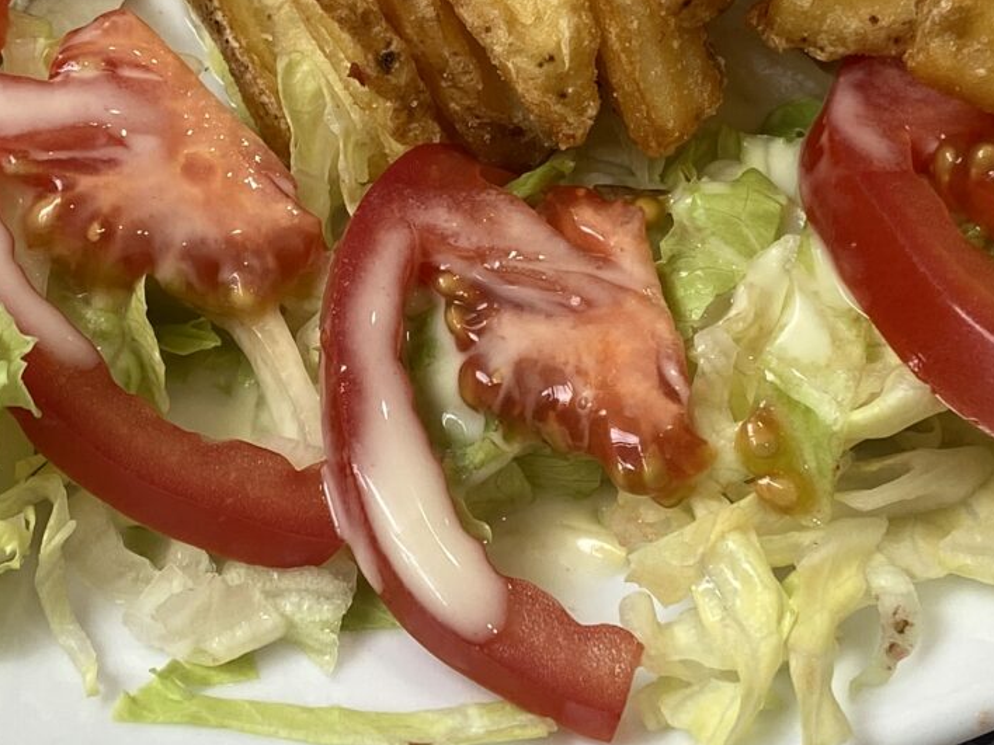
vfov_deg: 15.6
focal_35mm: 94
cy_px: 128
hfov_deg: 20.8
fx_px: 2699
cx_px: 418
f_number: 1.8
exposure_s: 1/100
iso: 40
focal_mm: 4.25
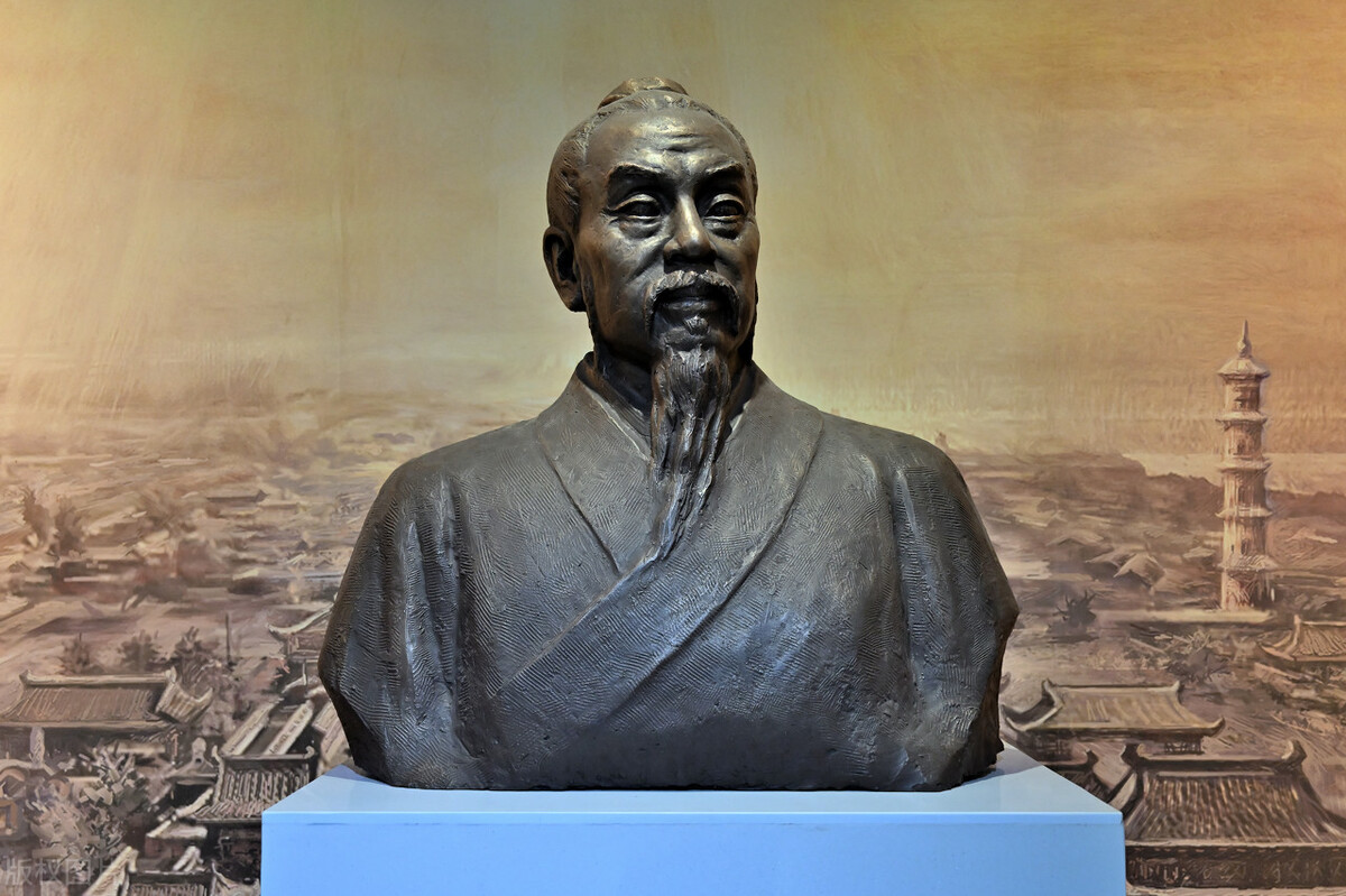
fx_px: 1570
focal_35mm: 42
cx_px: 673
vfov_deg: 31.9
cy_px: 448
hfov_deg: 46.4
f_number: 4
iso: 4000
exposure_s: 1/125
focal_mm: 42
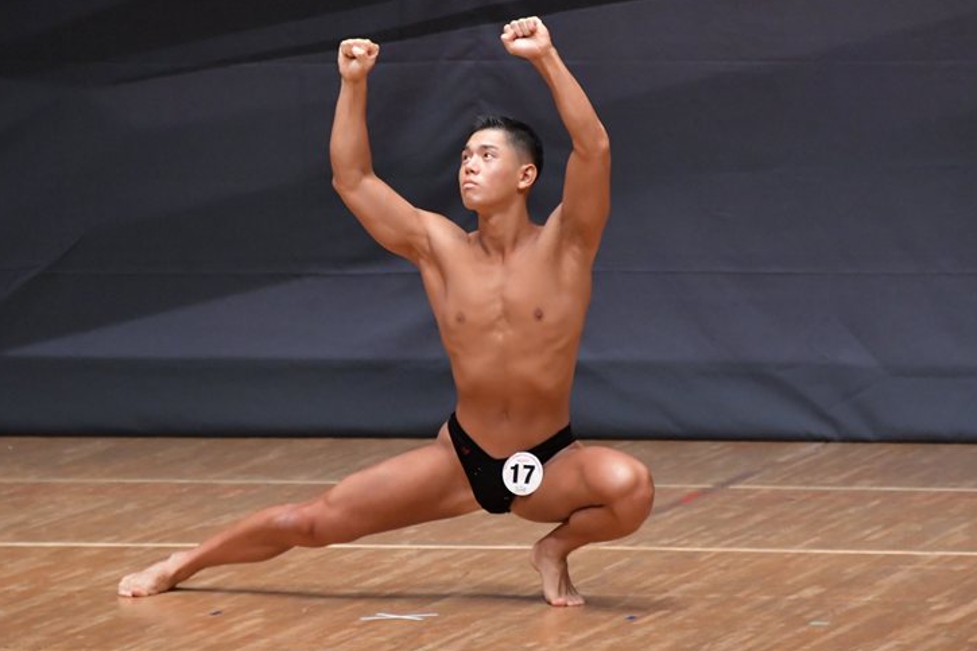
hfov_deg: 5.1
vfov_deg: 3.4
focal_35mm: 401
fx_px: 10880
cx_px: 487
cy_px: 338
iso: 6400
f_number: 5.6
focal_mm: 250
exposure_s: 1/400
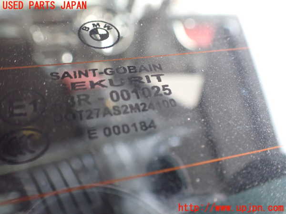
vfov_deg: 46.8
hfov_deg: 60.0
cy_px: 107
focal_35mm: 30
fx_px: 248
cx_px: 143
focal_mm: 5.4
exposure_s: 1/125
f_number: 2.3
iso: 800
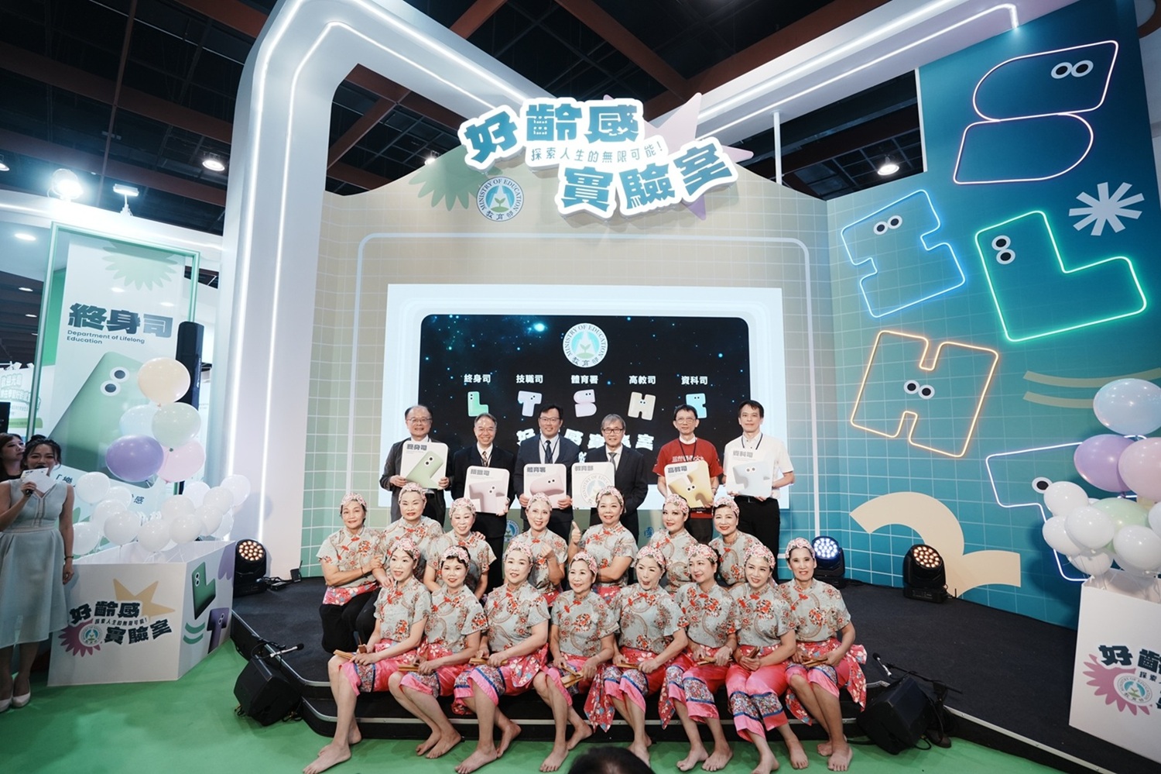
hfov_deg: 96.8
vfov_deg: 73.7
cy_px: 387
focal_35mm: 16
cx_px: 580
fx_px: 516
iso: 640
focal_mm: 16
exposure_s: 1/160
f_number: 4
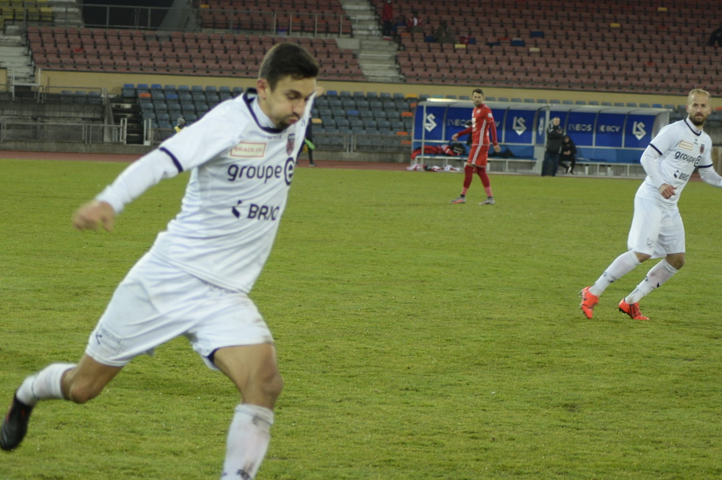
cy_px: 315
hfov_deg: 16.5
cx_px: 315
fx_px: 2484
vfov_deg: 11.0
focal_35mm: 124
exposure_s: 1/250
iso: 1100
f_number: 4
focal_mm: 70
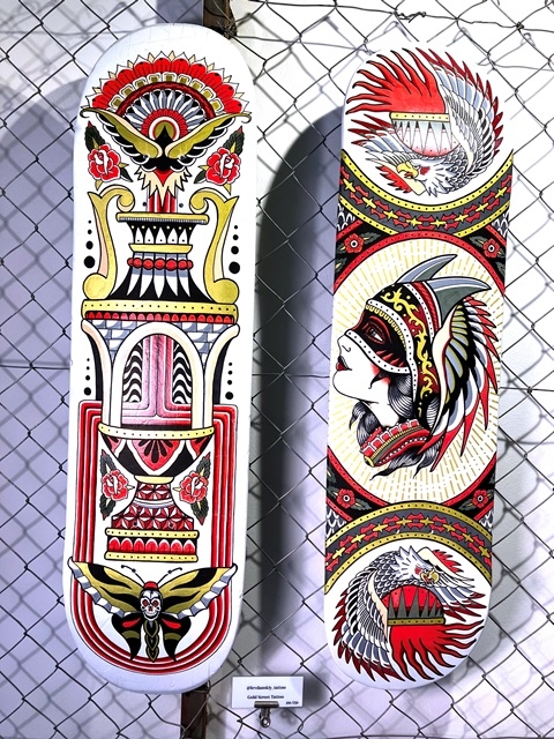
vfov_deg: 63.4
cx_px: 277
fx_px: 597
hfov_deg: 49.7
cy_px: 370
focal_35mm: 28
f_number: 1.8
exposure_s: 1/100
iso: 80
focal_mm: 3.99
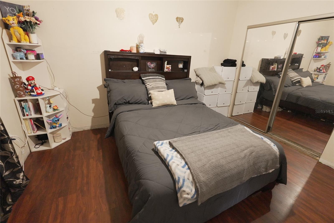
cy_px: 112
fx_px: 148
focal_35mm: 16
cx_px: 167
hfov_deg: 96.7
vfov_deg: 73.8
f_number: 1.8
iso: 1250
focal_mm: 11
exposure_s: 1/30
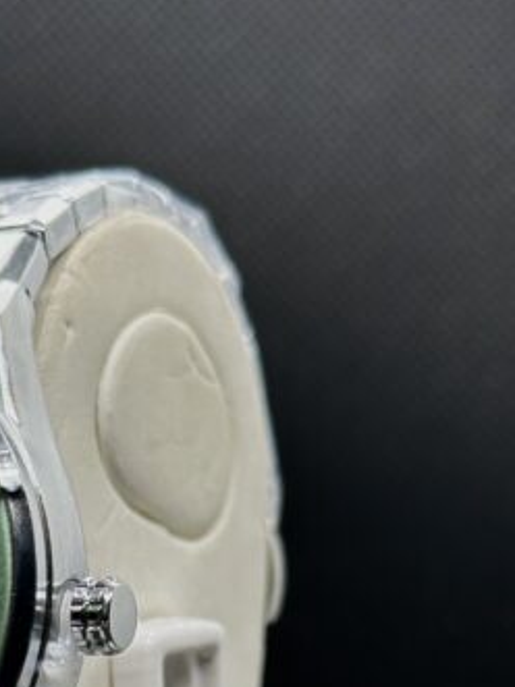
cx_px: 8
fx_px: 2303
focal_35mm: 116
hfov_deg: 12.6
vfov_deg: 16.7
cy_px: 650
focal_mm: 6.86
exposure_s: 1/107
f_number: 1.78
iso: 64
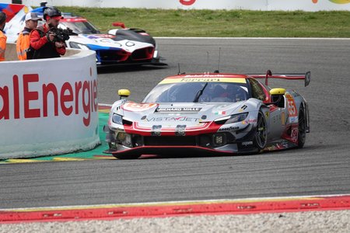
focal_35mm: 351
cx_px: 175
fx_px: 3412
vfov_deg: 3.9
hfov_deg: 5.9
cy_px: 116
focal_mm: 128.59
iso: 160
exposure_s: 1/800
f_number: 4
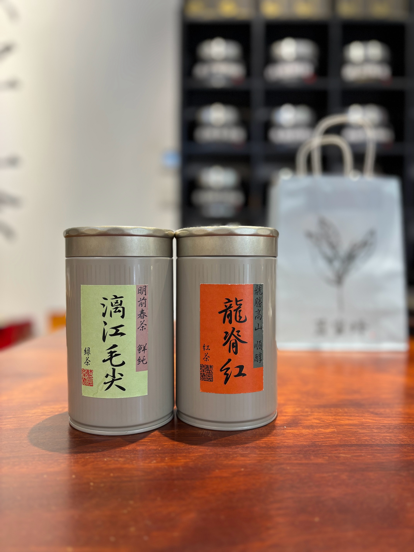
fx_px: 415
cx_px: 207
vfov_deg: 67.3
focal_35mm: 26
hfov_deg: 53.1
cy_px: 276
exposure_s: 1/100
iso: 100
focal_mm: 5.96
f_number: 1.6
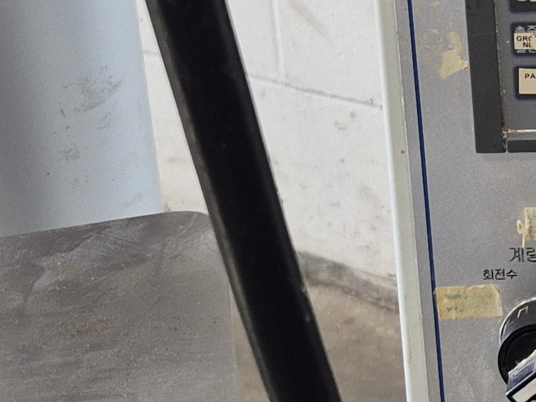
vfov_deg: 11.8
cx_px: 695
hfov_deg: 15.4
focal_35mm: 122
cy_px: -151
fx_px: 1890
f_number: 1.8
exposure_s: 1/120
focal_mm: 5.4
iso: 250
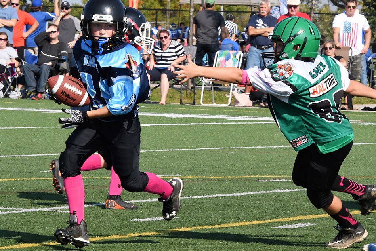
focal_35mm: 218
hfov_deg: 9.5
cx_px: 188
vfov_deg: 6.3
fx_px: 2272
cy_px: 126
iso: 1250
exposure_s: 1/1000
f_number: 16
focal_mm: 145
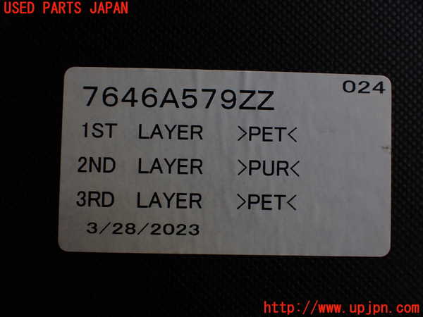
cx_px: 212
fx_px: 367
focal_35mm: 30
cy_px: 158
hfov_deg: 60.0
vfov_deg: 46.8
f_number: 3.2
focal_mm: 5.4
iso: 100
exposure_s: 1/125
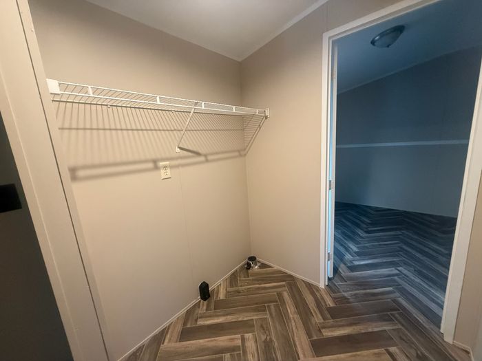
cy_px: 180
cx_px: 241
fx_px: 195
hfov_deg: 102.1
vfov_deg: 85.7
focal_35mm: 14
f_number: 2.2
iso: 400
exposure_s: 1/60
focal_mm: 2.22
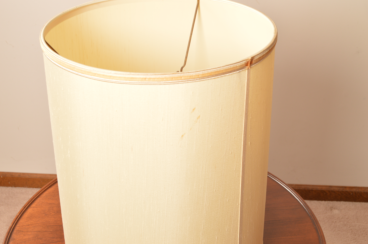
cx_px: 184
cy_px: 122
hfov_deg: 41.1
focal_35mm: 48
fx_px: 490
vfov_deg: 28.0
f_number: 8
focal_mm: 32
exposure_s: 1/125
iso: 200
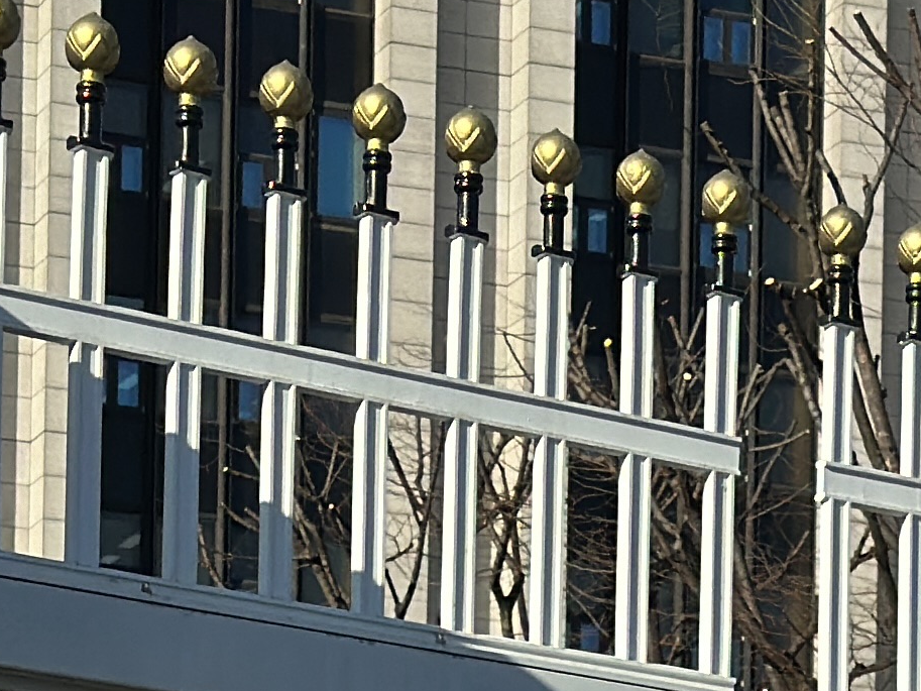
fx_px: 5641
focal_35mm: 212
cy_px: 1431
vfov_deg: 6.8
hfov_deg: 9.3
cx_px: 793
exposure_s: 1/6211
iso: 100
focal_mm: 6.86
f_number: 1.78
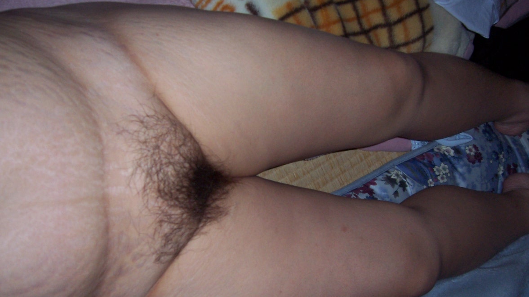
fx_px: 561
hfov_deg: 50.5
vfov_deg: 29.7
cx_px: 262
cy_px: 165
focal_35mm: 40
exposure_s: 1/60
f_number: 3
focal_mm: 6
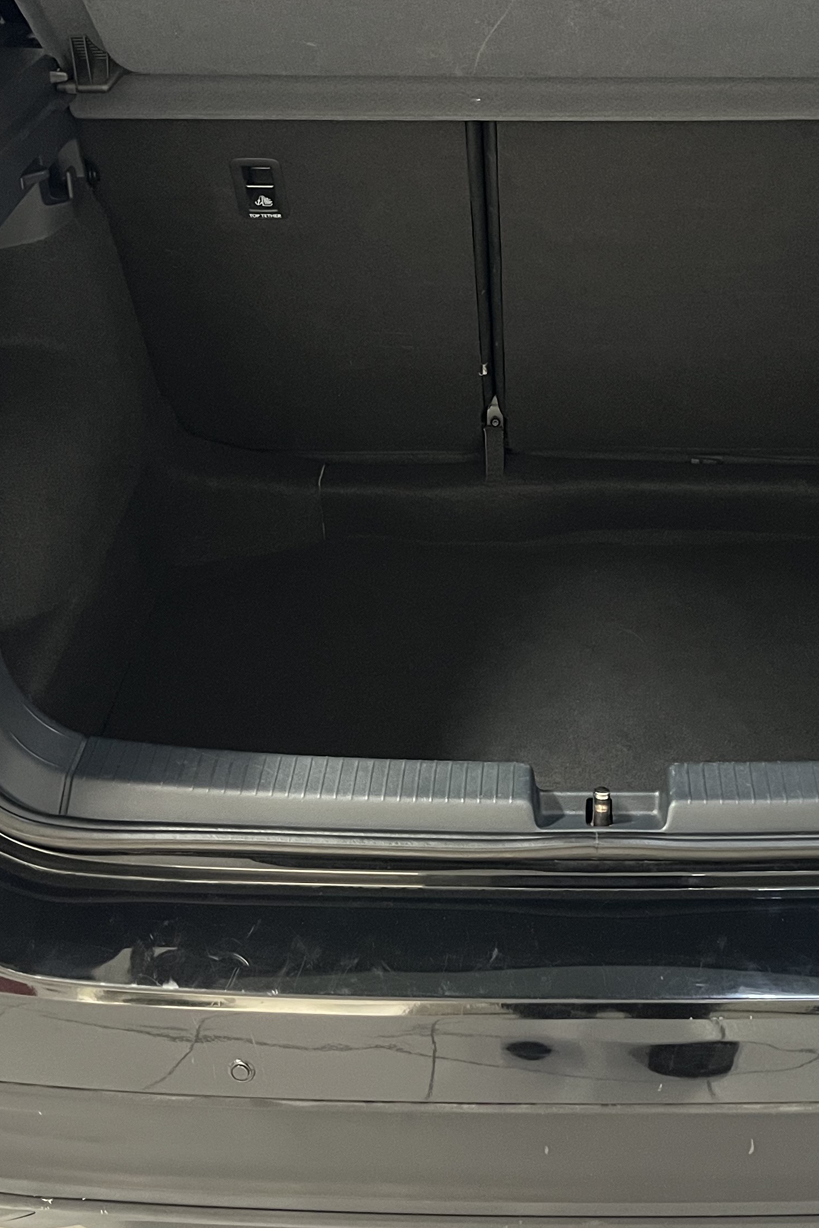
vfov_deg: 40.2
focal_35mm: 49
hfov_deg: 27.3
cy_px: 486
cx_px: 570
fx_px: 1672
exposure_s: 1/30
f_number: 1.6
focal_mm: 5.1
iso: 640
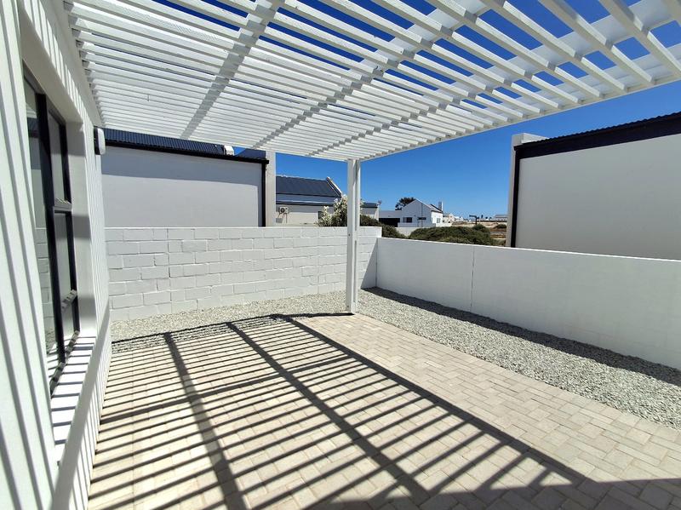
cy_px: 255
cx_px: 340
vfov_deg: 78.0
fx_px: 315
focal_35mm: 16
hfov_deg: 94.5
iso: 40
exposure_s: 1/3333
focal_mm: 1.64
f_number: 2.2
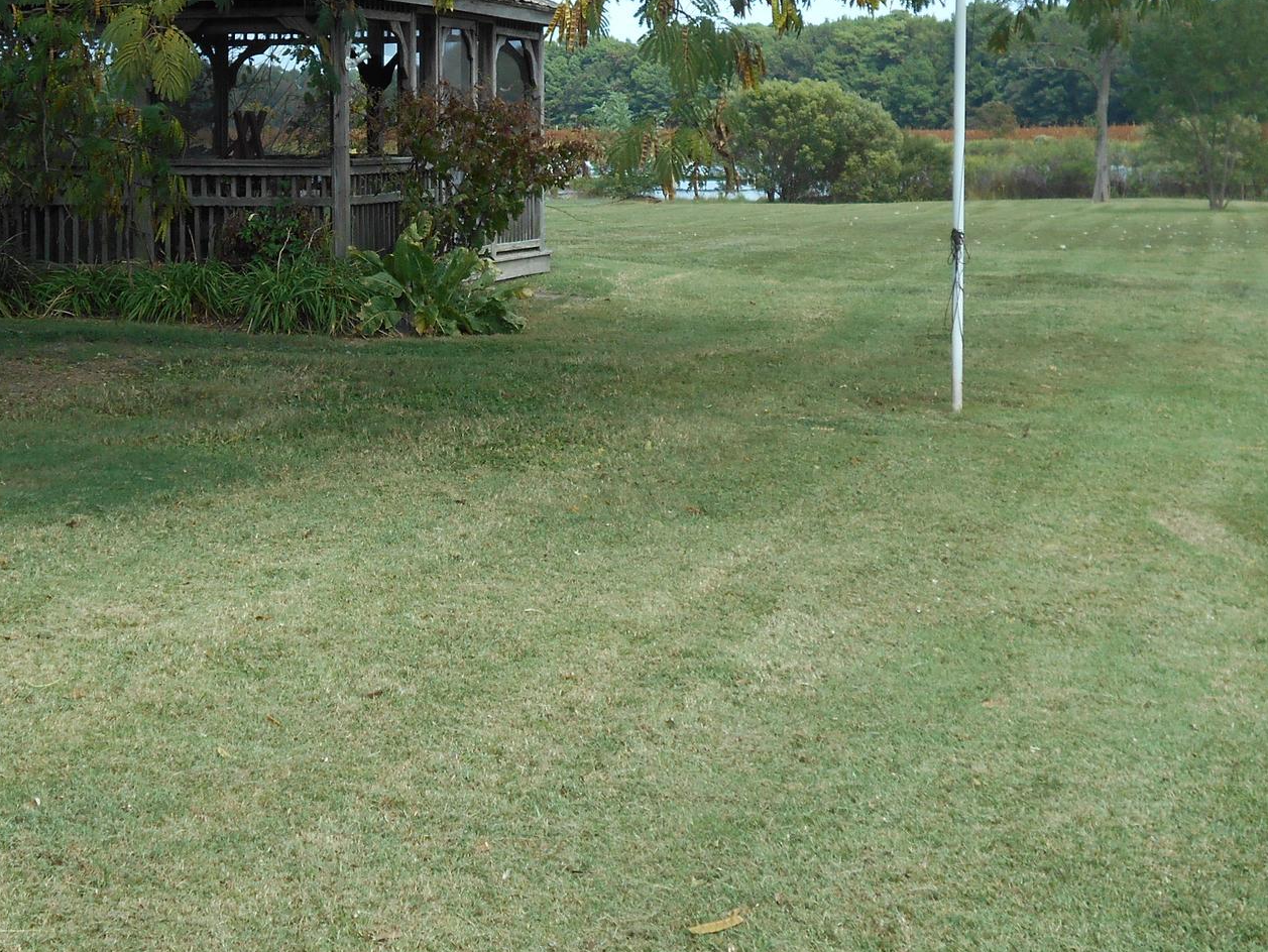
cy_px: 188
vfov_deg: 20.8
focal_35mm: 70
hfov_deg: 27.6
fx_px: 2565
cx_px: 416
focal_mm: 7.7
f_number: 4.2
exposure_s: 1/250
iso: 80
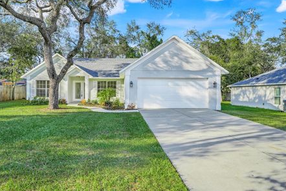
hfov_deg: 68.0
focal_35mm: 27
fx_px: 211
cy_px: 92
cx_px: 126
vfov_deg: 48.6
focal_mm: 23.5
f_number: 9
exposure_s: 1/160
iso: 250
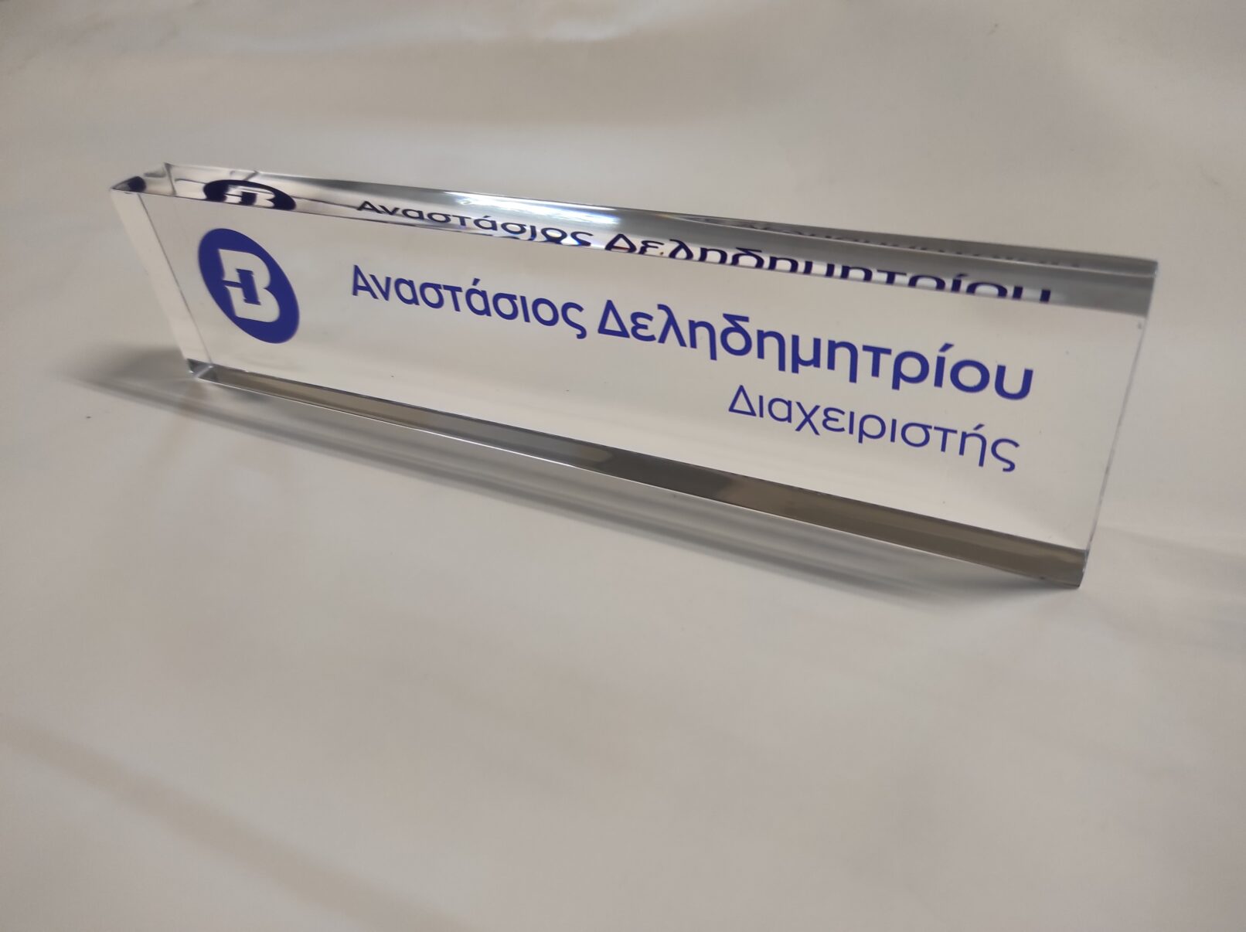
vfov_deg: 54.8
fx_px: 899
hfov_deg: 69.4
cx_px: 623
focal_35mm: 25
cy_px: 466
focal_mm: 5.43
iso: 355
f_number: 1.89
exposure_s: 1/33
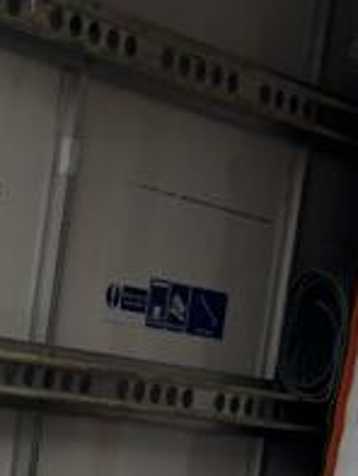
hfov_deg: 8.4
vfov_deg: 10.9
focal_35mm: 176
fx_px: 2424
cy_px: 680
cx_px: 331
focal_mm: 5.7
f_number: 1.5
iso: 50
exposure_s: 1/753
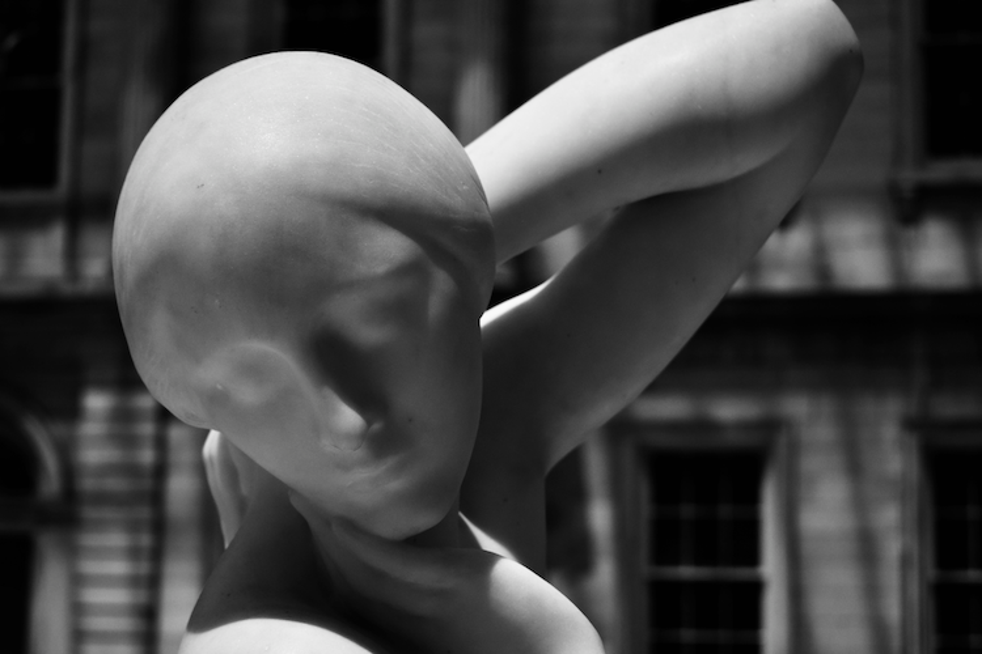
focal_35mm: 69
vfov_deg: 19.7
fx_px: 1882
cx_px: 491
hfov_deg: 29.2
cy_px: 327
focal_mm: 46
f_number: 5.3
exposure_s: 1/1250
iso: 500
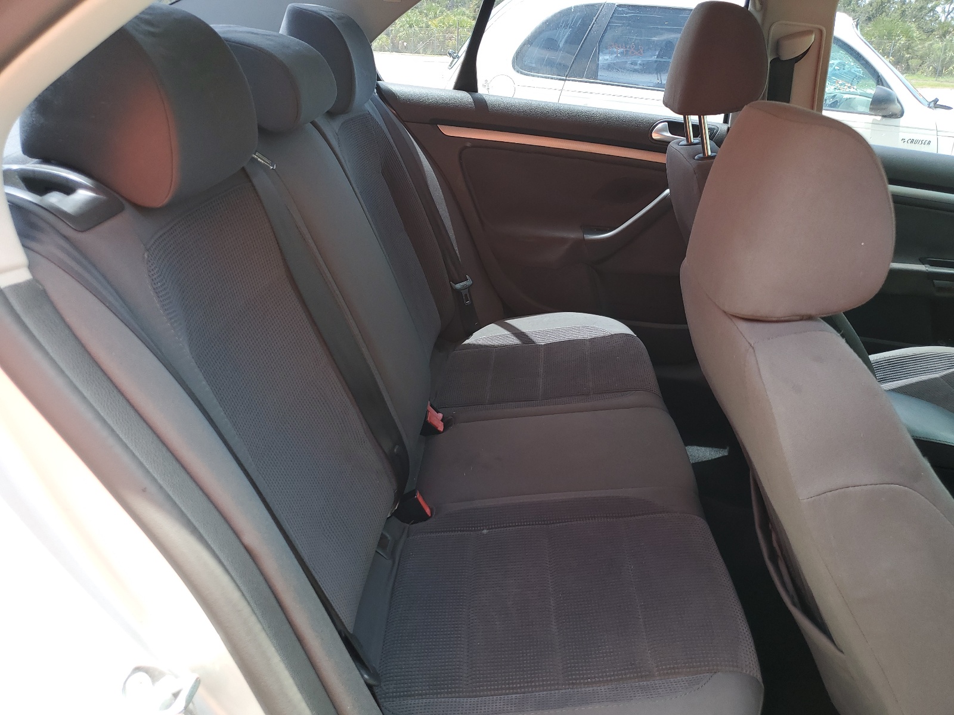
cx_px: 477
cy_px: 358
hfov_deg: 67.3
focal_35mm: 26
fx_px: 717
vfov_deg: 53.1
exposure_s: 1/128
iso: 50
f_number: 1.5
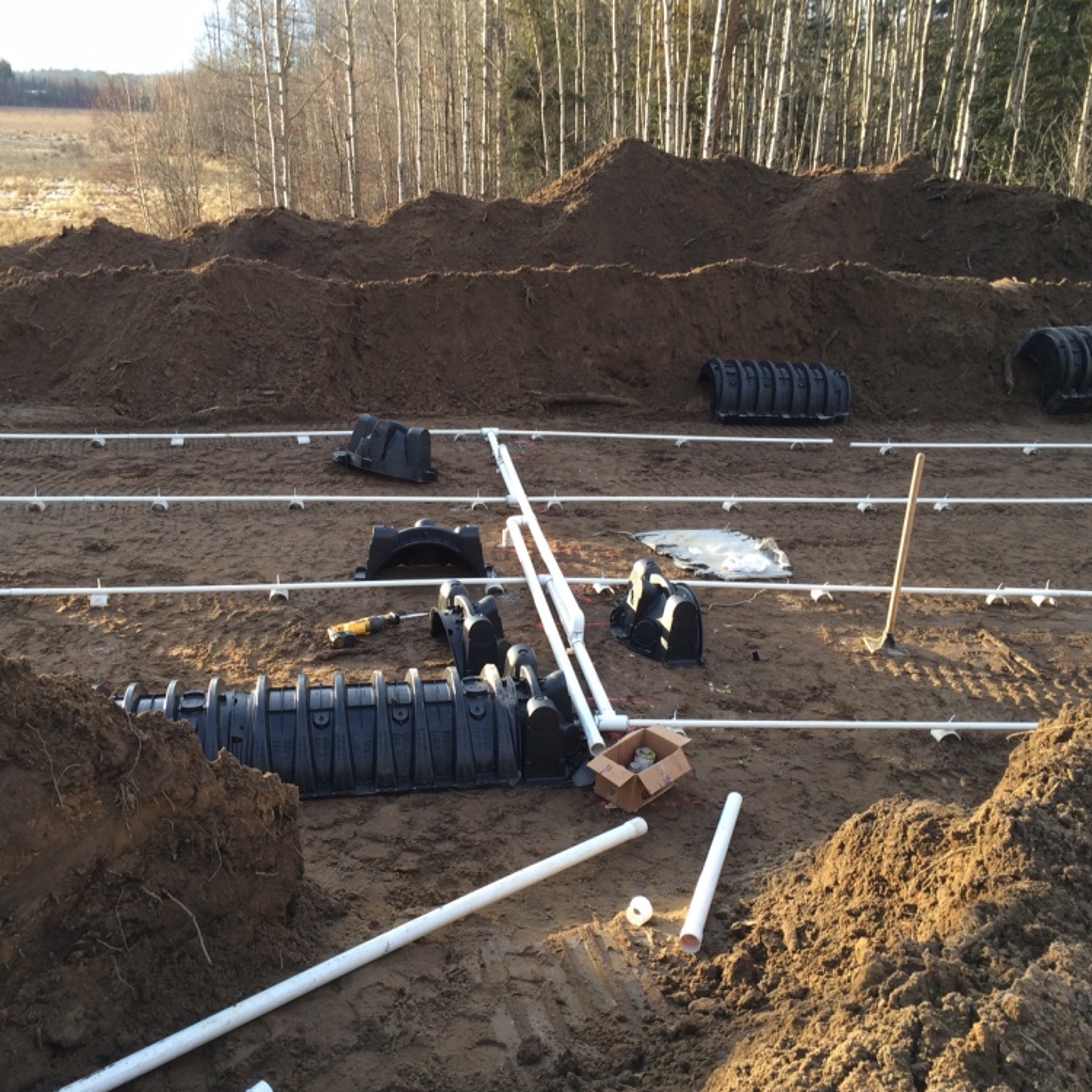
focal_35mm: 35
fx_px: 1249
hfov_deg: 47.1
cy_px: 556
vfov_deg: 47.2
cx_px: 478
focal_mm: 4.15
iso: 40
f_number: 2.2
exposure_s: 1/120
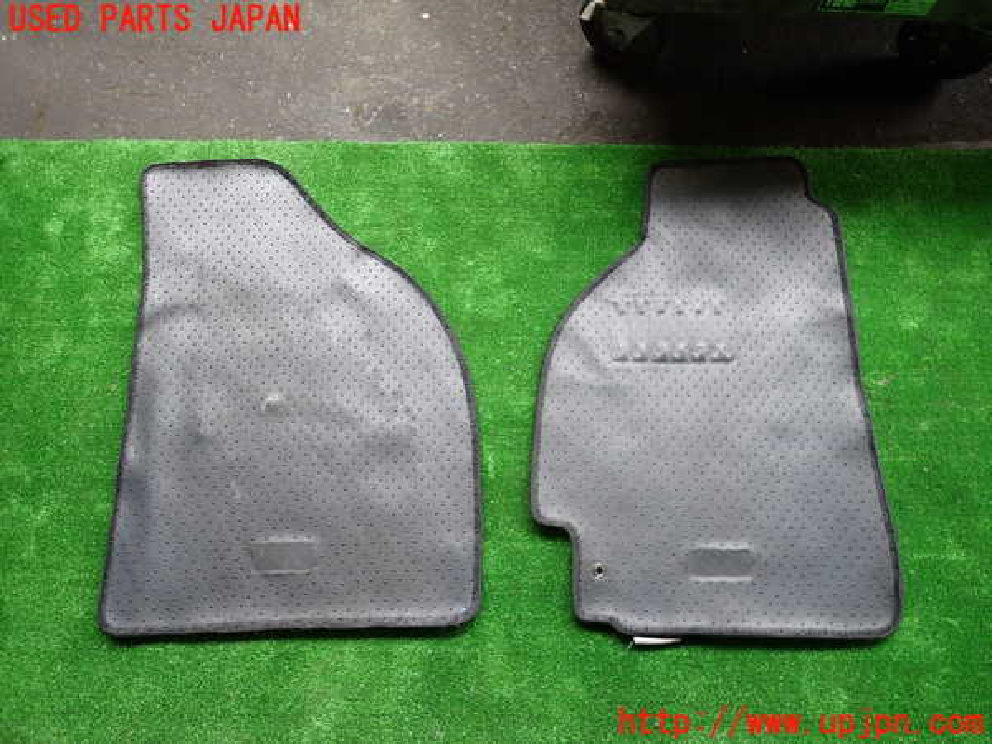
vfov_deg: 54.9
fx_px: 716
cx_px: 496
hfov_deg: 69.4
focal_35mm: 25
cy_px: 372
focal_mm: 4.5
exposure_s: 1/125
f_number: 2
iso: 125
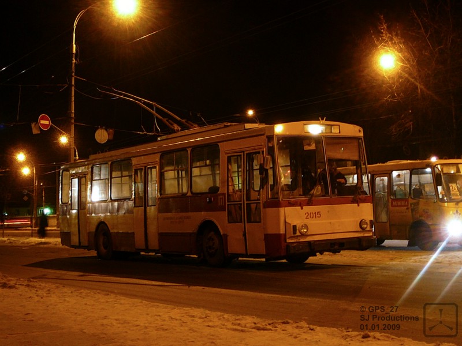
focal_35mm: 39
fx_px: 521
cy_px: 173
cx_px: 231
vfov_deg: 36.8
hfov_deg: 47.9
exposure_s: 2
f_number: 3
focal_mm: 5.8
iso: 80
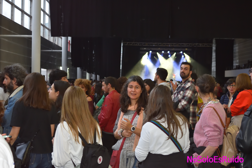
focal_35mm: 60
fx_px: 420
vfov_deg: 22.6
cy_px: 84
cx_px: 126
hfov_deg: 33.4
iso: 2200
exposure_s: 1/60
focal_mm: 40
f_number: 4
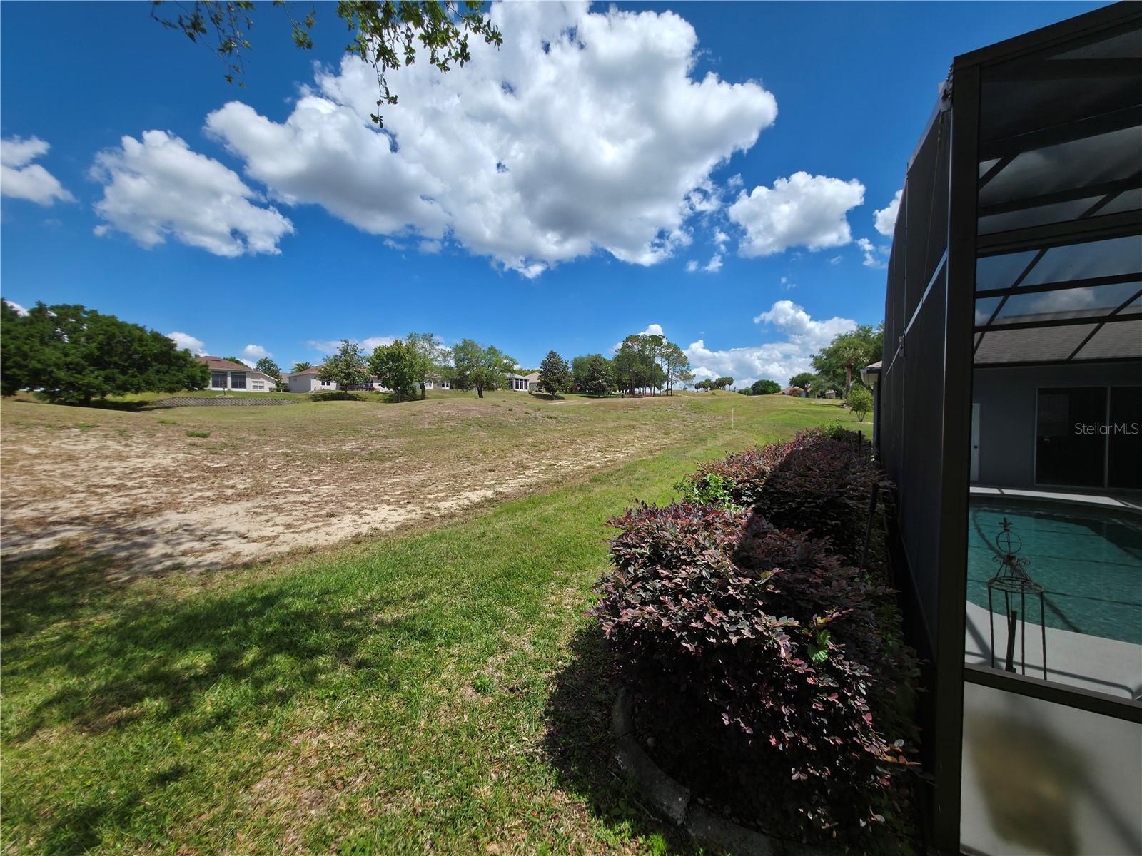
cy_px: 428
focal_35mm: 13
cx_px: 571
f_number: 1.9
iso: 20
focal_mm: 2.2
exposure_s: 1/1391
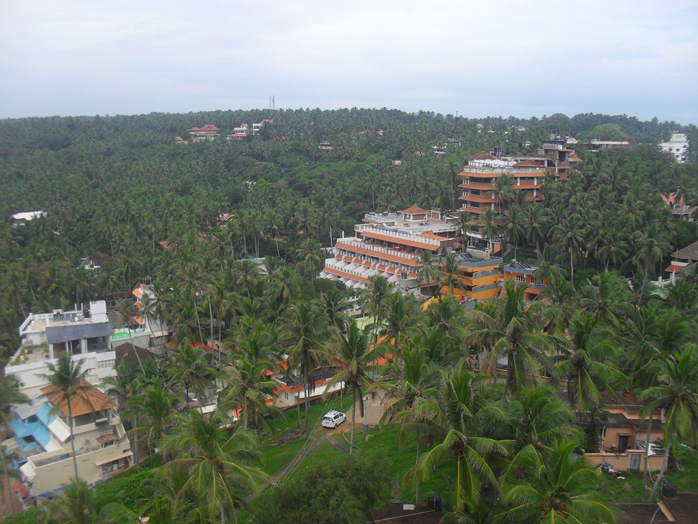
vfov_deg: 40.7
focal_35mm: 35
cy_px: 262
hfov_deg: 52.6
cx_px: 349
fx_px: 706
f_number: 3.2
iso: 100
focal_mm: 6.3
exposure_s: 1/500
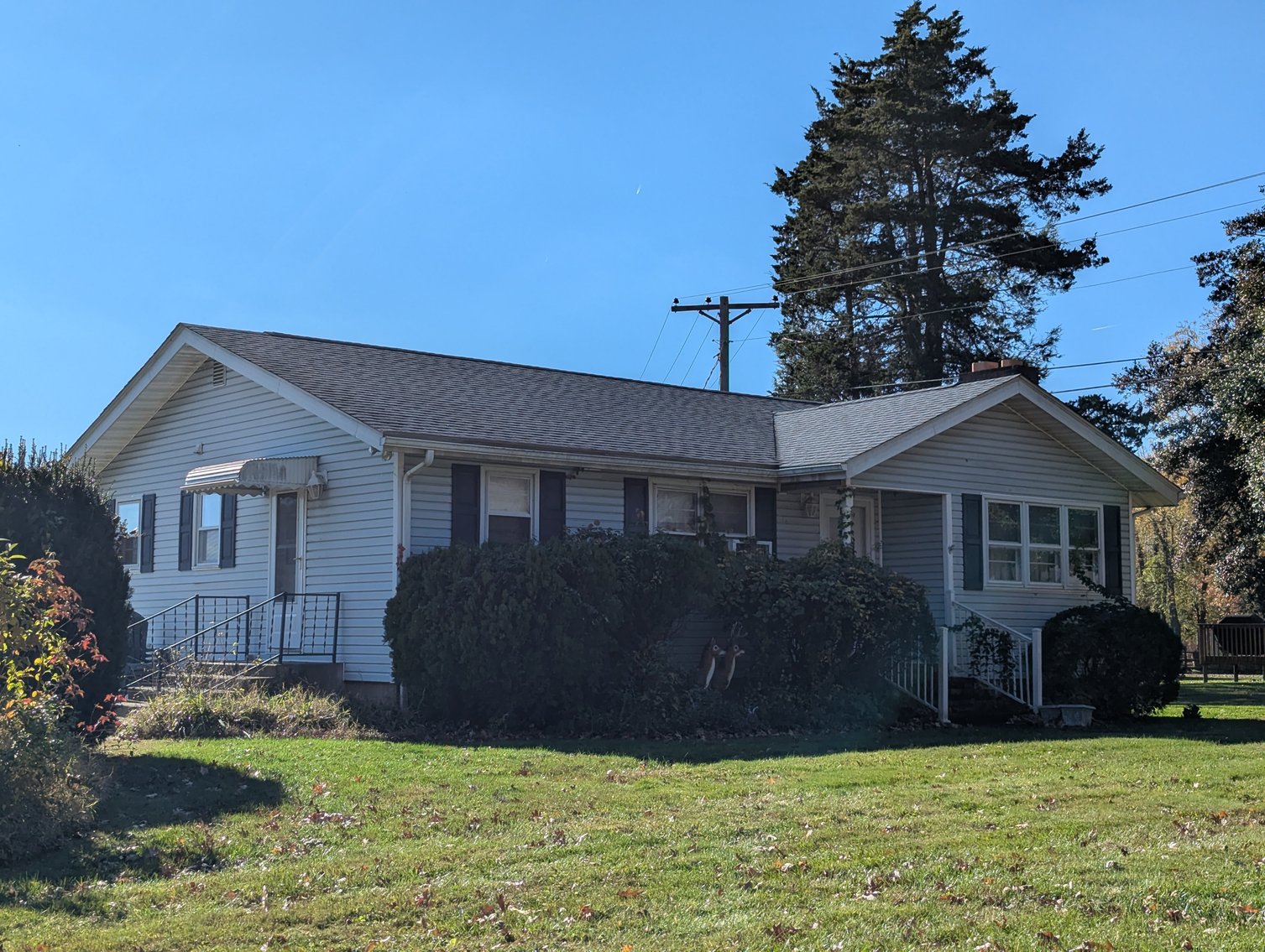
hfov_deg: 39.6
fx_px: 1757
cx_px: 632
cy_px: 476
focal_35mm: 48
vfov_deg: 30.3
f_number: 1.85
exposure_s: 1/3448
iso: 46
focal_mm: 6.81
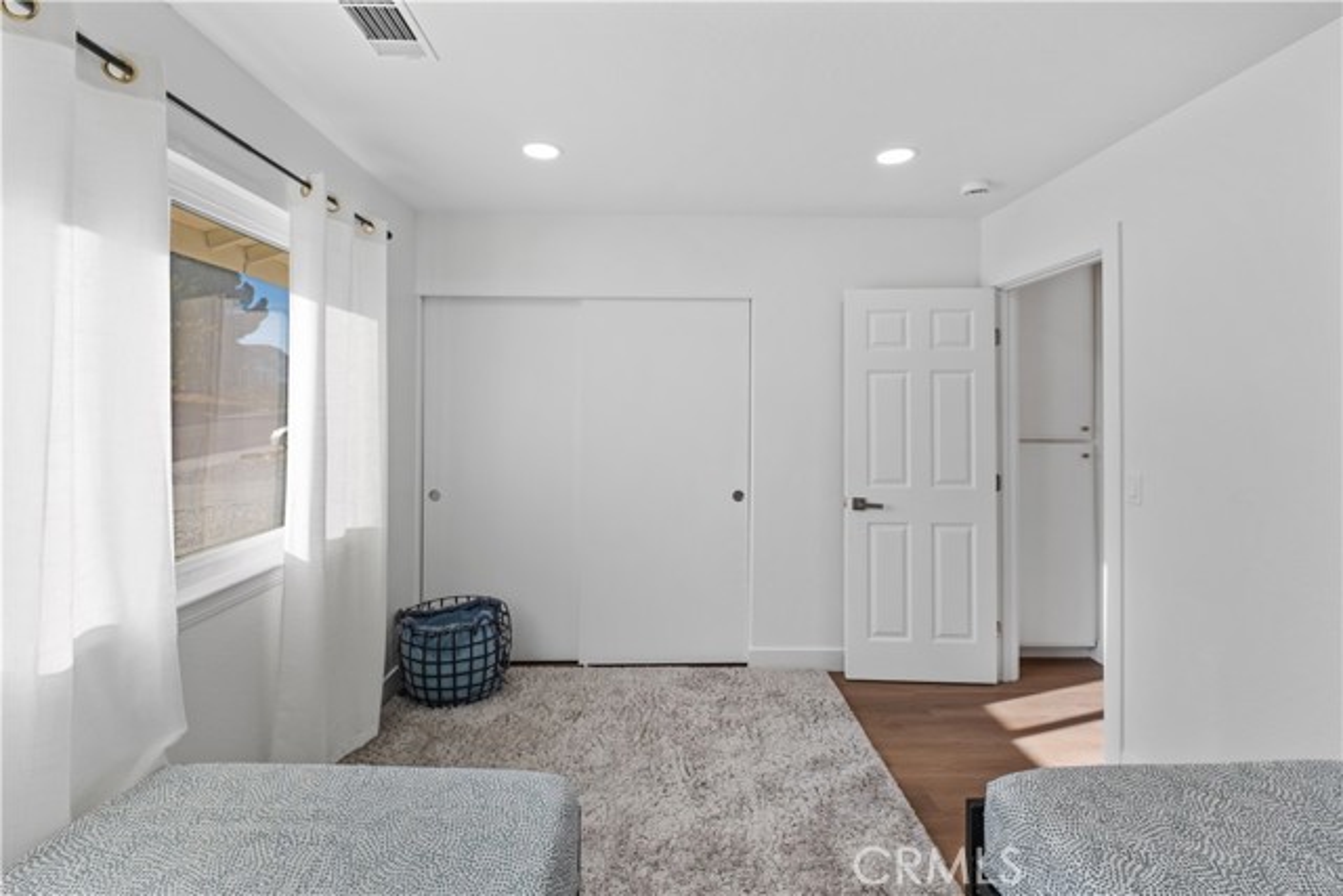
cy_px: 448
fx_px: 560
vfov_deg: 77.4
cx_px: 672
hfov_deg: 100.4
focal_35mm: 15
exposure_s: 1/60
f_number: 8
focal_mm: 10
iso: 400
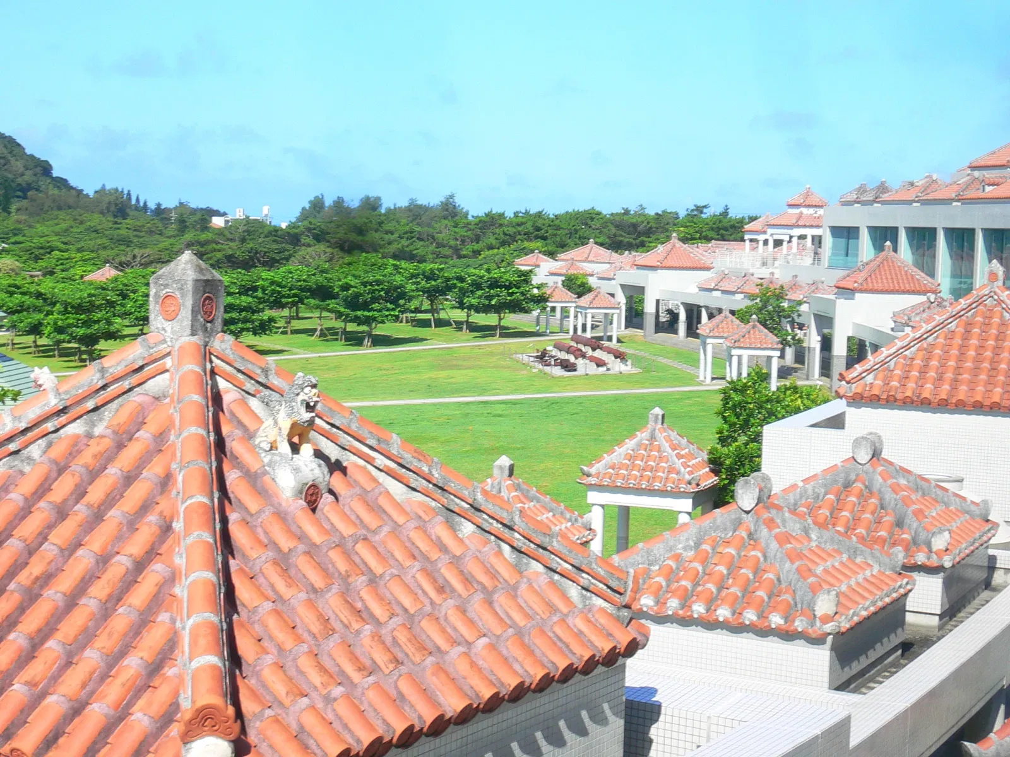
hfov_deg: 31.7
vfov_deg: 24.0
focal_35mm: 61
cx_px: 505
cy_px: 378
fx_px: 1780
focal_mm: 10.1
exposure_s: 1/100
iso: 80
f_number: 7.5
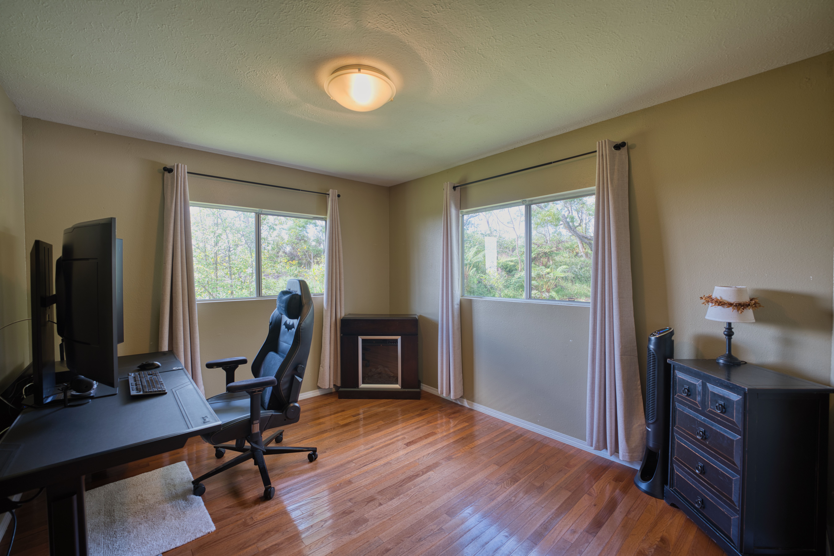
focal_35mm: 14
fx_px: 324
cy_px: 278
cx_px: 417
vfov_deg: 81.2
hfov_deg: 104.2
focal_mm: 14
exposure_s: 1/20
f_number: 4
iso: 50
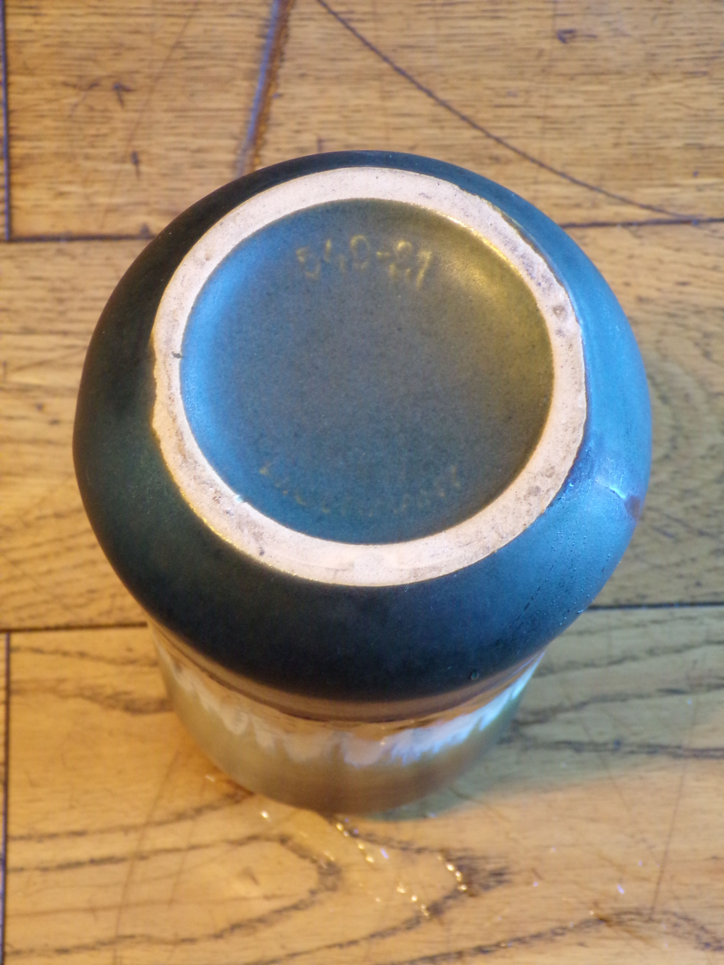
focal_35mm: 74
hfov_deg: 19.9
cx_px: 362
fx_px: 2064
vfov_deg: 26.3
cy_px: 482
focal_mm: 13.3
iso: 400
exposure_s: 1/12
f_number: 3.9
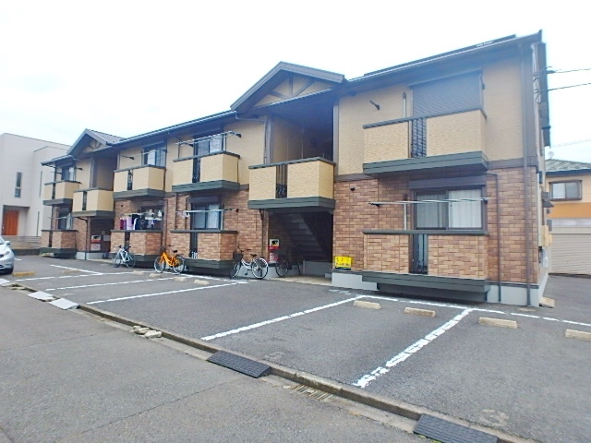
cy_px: 222
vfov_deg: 63.4
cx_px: 296
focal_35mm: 21
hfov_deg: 79.0
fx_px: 359
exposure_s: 1/200
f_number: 3.5
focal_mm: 3.7
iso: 125
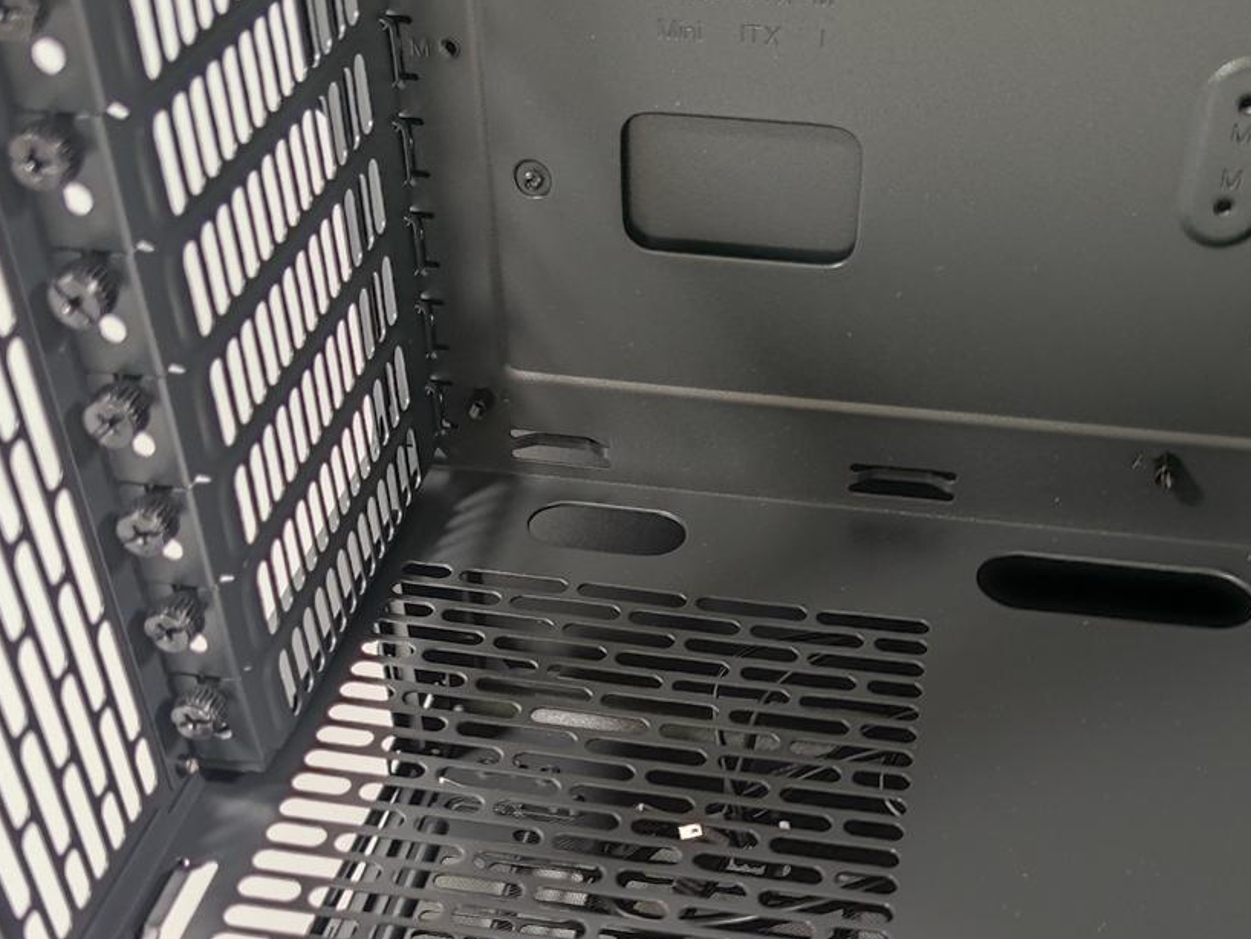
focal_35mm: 44
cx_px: 716
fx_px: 1591
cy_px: 758
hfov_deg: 42.8
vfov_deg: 32.0
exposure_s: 1/17
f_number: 1.85
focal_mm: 6.78
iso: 390
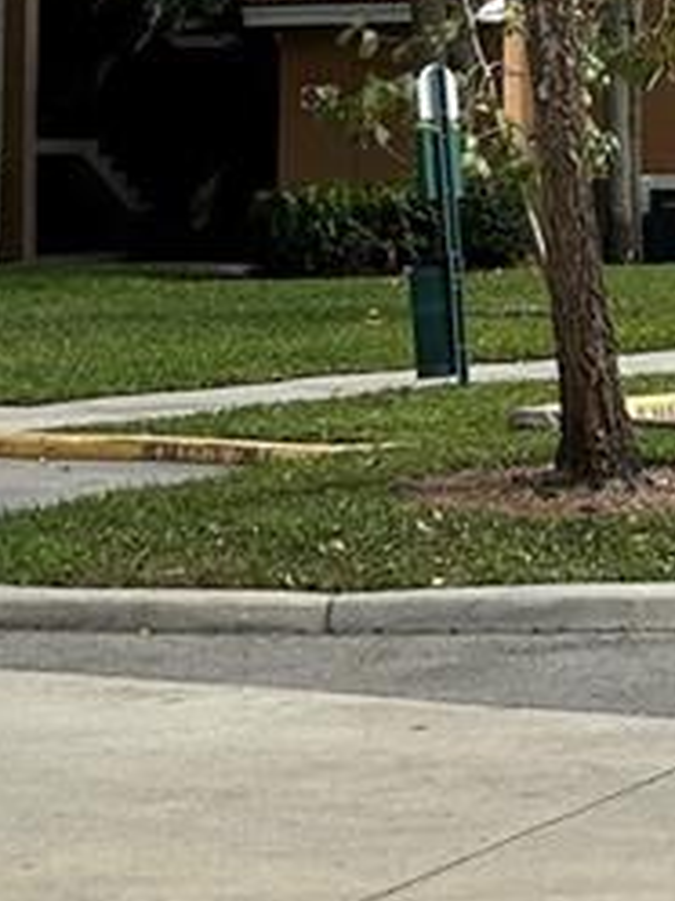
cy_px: -84
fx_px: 3276
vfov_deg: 15.3
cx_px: 744
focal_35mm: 126
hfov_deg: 11.6
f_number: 1.5
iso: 50
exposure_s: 1/4115
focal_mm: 5.7
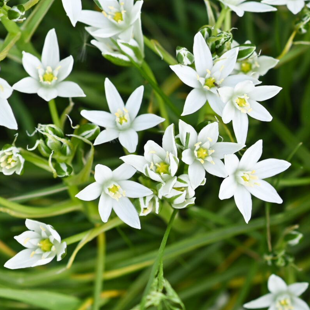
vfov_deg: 7.5
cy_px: 114
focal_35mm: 233
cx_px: 322
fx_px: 2361
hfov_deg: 7.5
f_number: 4.5
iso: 100
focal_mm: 85
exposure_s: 1/320
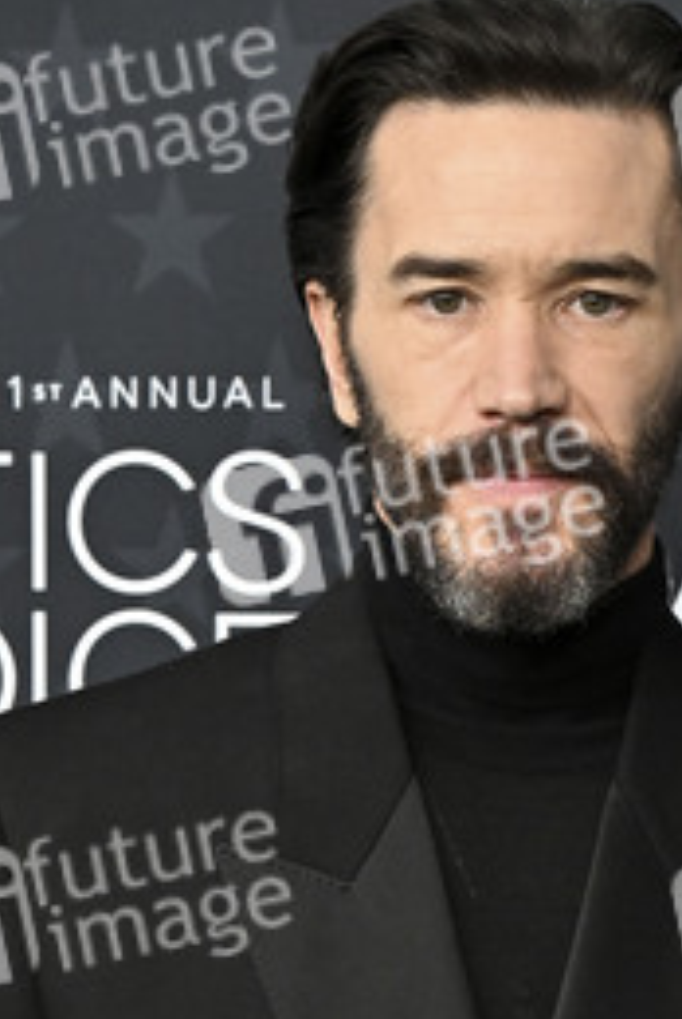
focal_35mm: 152
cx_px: 517
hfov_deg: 9.0
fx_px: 4308
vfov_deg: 13.5
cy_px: 709
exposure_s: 1/320
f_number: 5.6
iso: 1250
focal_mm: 66
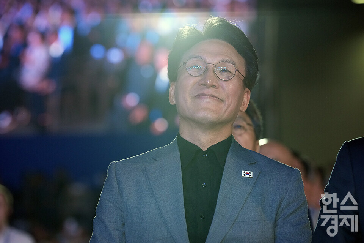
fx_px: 2022
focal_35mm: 200
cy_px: 122
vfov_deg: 6.9
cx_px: 182
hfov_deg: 10.3
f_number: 5.6
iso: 3200
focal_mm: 200
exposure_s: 1/160
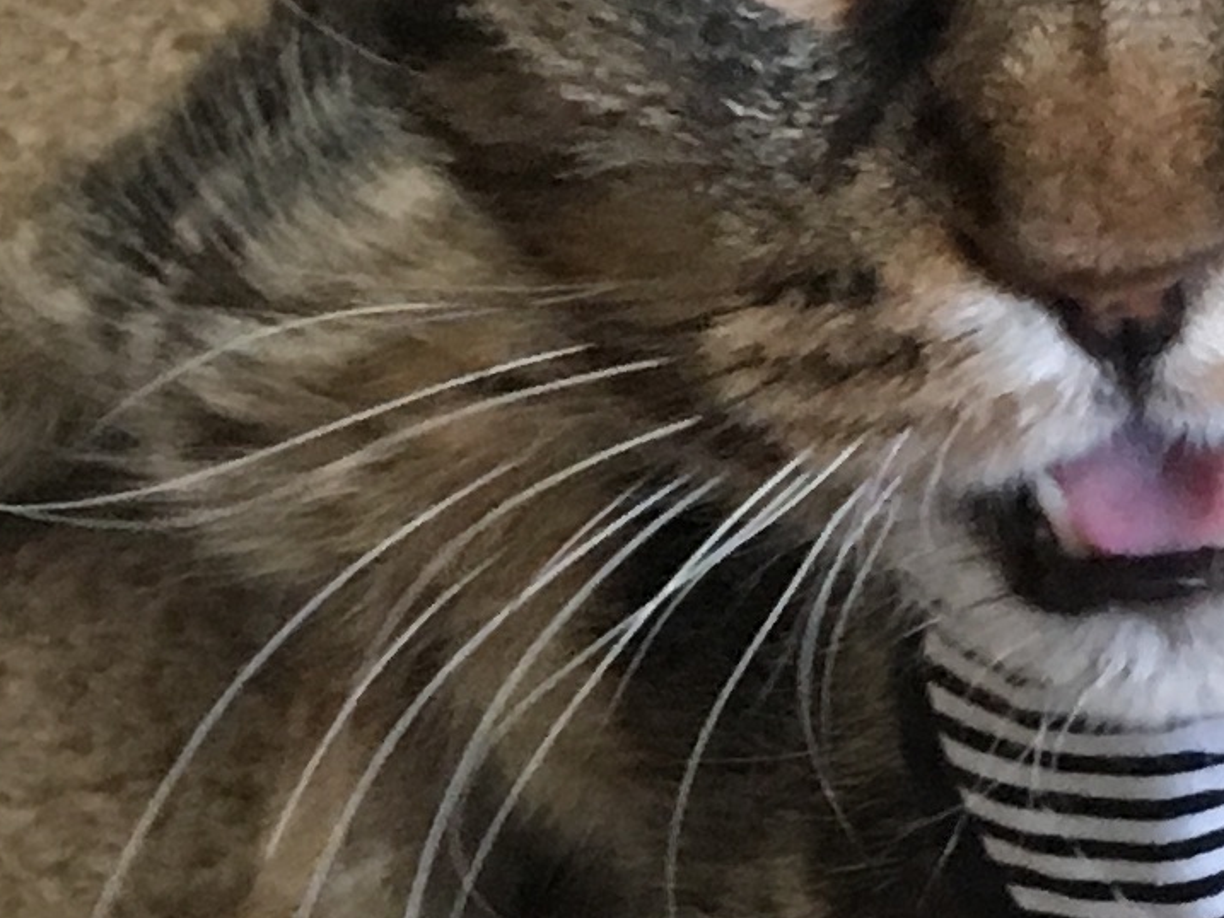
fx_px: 5765
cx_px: 1094
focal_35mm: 163
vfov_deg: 9.0
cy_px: 1116
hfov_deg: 12.0
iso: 160
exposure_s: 1/30
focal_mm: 4.15
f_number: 2.2
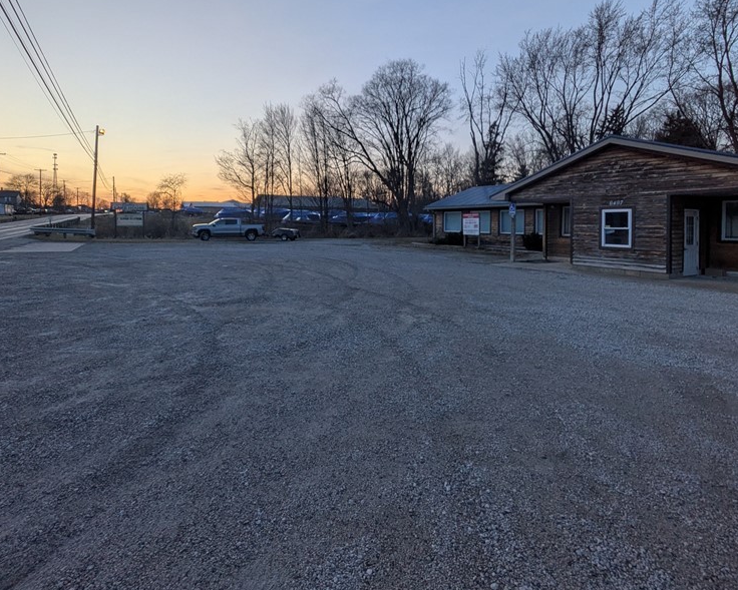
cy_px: 227
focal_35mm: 19
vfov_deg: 69.9
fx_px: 415
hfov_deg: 83.3
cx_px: 363
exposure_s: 1/120
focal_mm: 1.83
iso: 67
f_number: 2.2
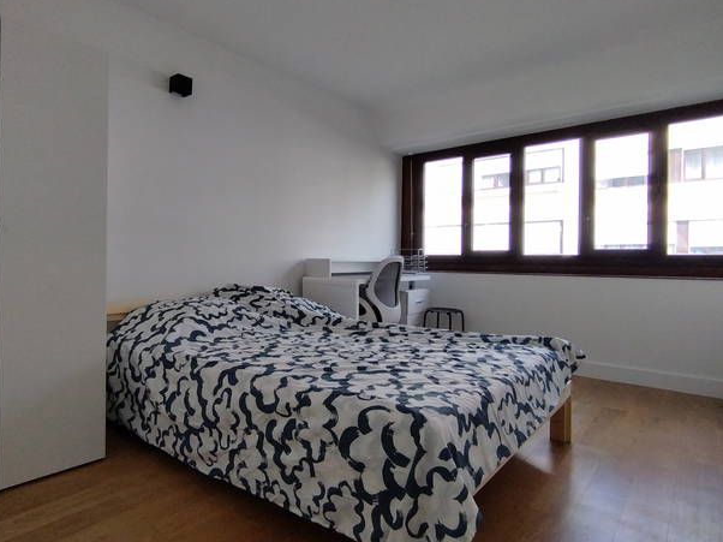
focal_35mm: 21
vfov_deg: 63.4
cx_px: 325
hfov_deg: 78.8
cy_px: 263
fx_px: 438
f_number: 2.2
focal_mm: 1.65
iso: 50
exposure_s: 1/208
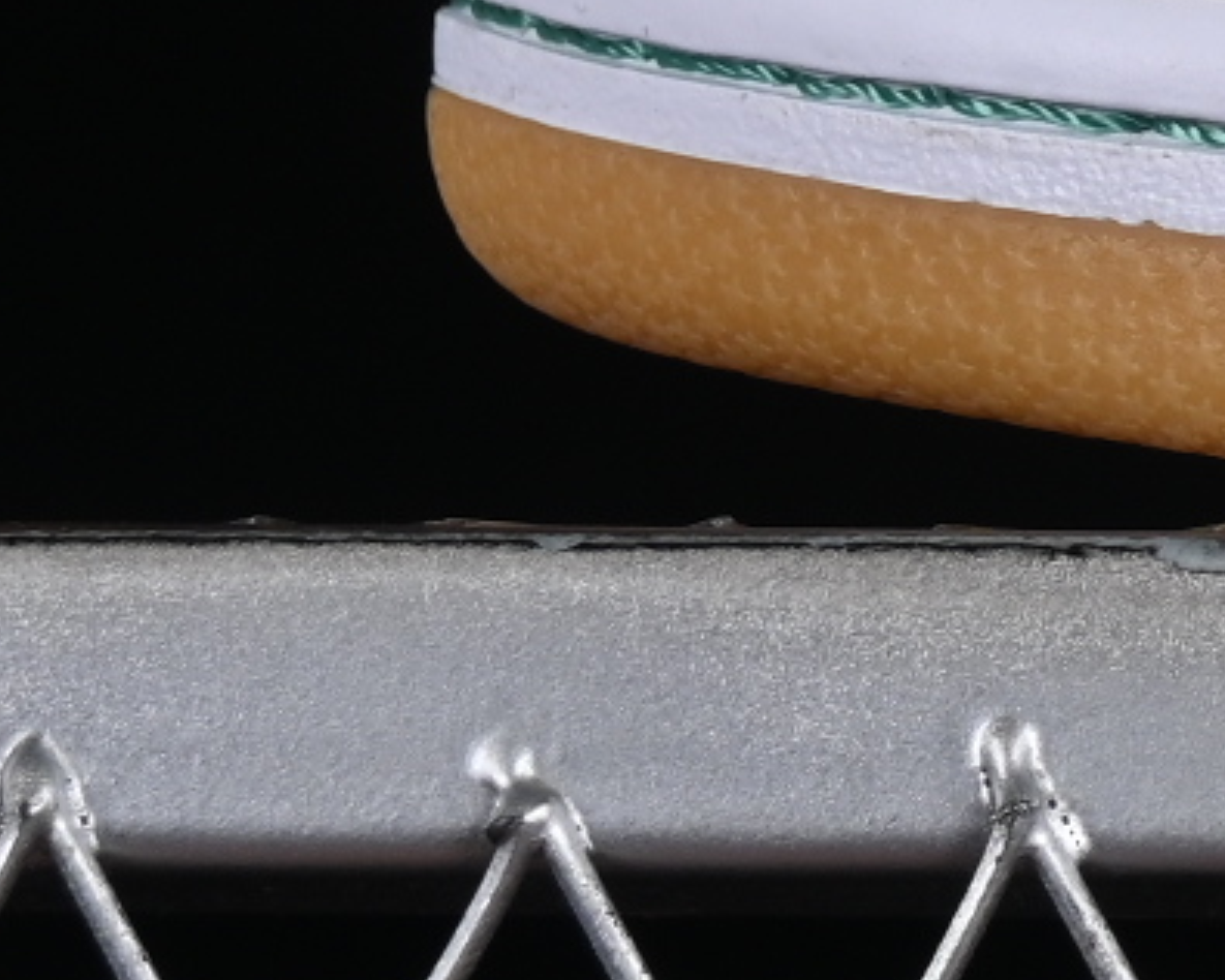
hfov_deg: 3.8
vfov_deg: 3.1
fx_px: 17983
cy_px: -1206
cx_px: 3424
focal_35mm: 496
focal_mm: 50
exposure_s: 1/80
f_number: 8
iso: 160
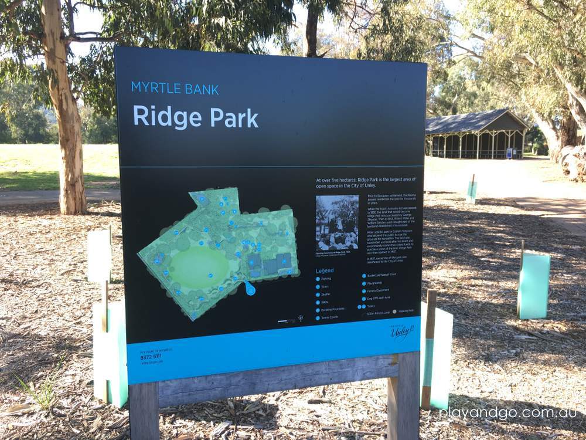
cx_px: 293
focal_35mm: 29
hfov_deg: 61.7
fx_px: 491
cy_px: 220
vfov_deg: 48.2
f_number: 2.2
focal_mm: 4.15
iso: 25
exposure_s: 1/117
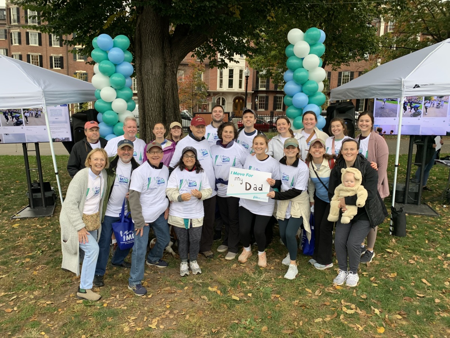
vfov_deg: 53.1
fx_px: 338
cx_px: 225
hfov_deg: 67.3
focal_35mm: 26
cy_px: 169
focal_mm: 4.25
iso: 32
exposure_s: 1/121
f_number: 1.8
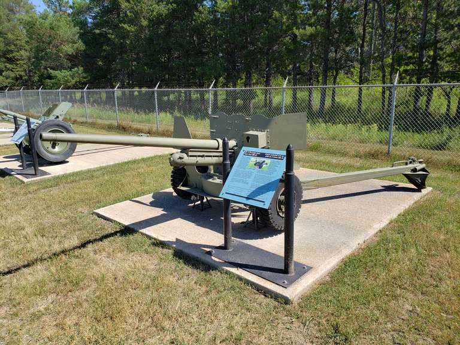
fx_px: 346
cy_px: 172
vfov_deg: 53.1
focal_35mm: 26
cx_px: 230
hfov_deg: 67.3
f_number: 2.4
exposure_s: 1/1013
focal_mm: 4.3
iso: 50
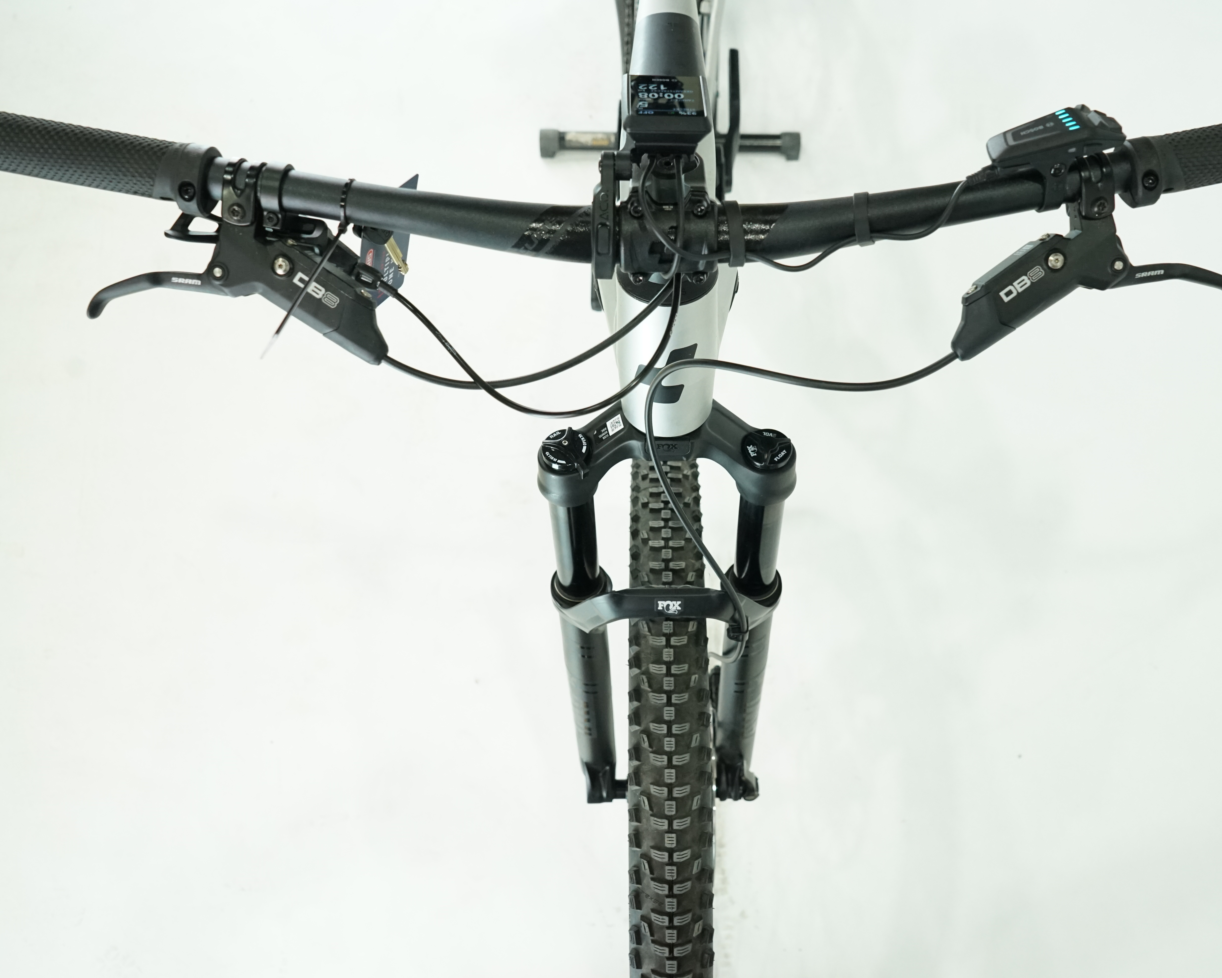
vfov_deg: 45.8
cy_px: 491
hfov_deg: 55.5
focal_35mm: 32
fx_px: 1157
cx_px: 675
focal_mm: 28
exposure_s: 1/200
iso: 2500
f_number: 5.6
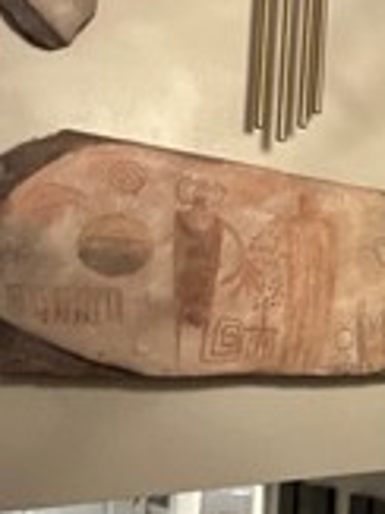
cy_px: 312
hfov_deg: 19.4
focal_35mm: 55
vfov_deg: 34.8
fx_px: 817
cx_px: 704
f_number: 2.2
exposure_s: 1/60
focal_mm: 2.22
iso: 400
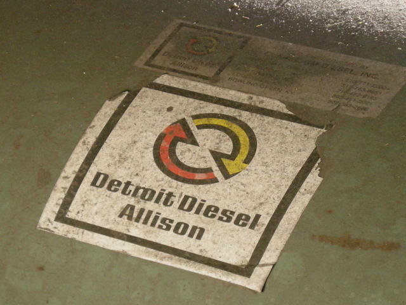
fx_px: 868
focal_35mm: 74
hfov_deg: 26.3
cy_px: 152
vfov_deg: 19.9
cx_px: 203
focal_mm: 12.3
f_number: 4.6
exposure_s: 1/81.7
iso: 200
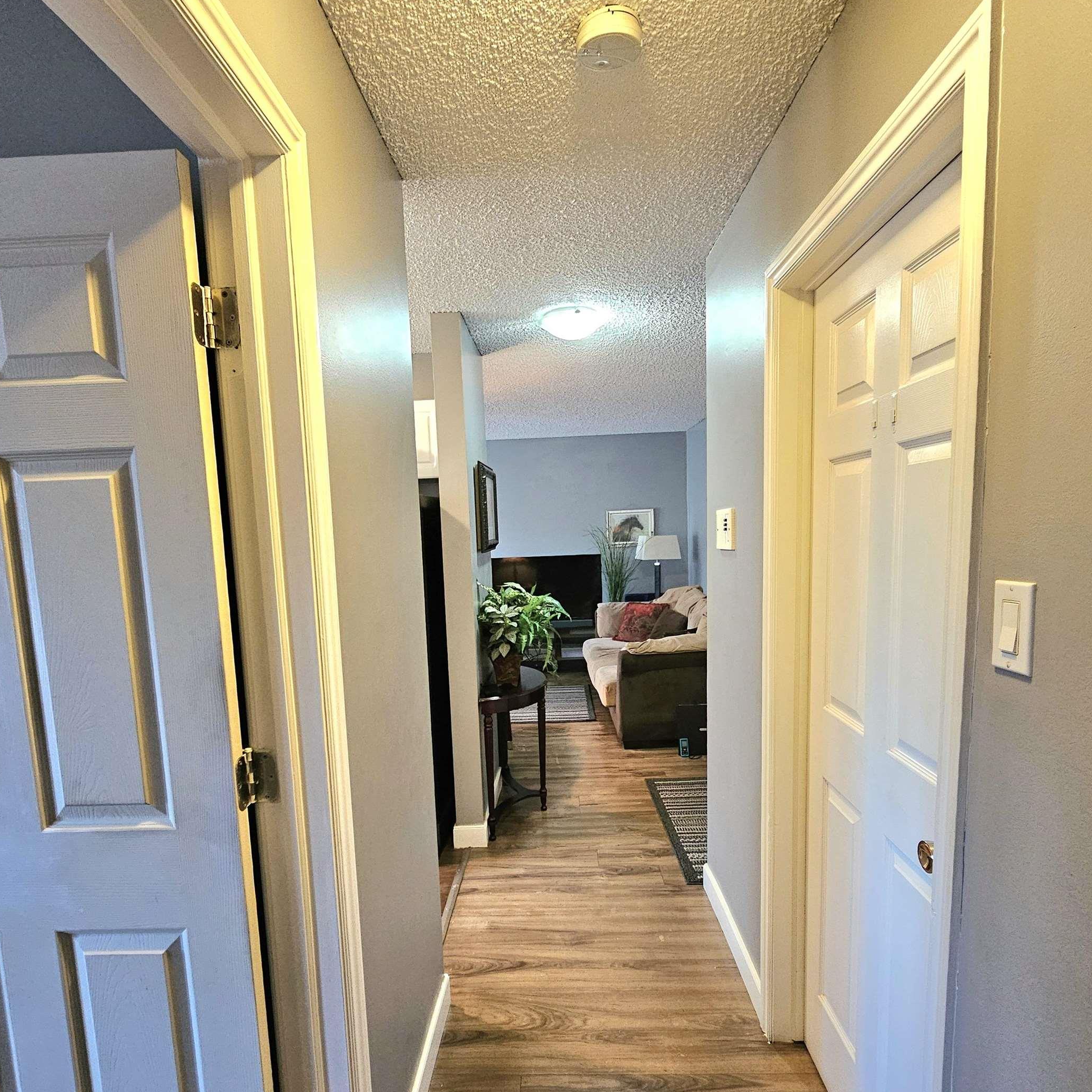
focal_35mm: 17
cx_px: 532
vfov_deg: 83.7
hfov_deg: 84.0
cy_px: 600
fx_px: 607
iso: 500
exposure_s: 1/30
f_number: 2.2
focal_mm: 2.2
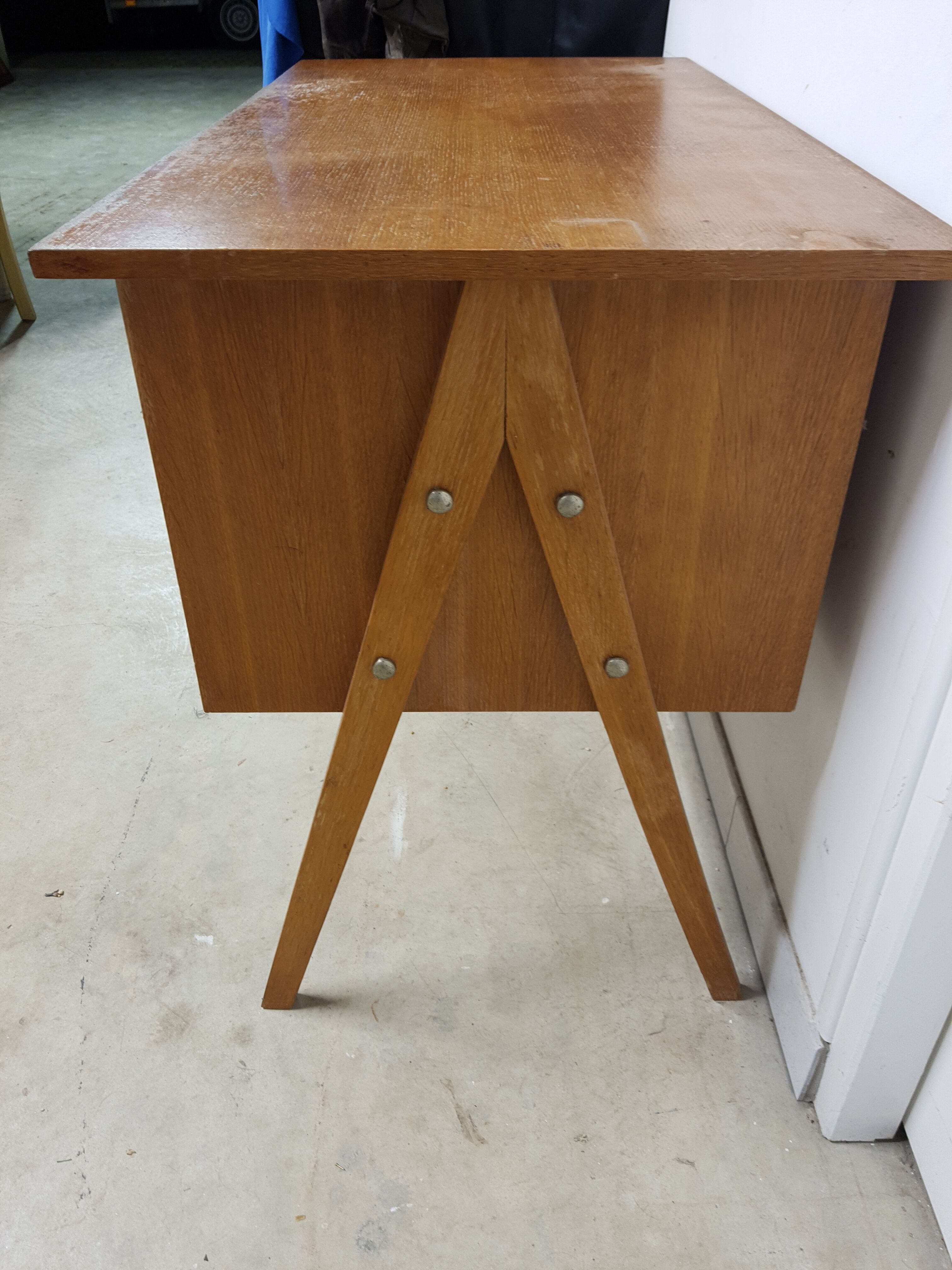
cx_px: 476
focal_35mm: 26
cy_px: 635
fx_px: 953
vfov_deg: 67.3
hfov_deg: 53.1
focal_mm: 4.32
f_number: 1.7
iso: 50
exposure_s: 1/8
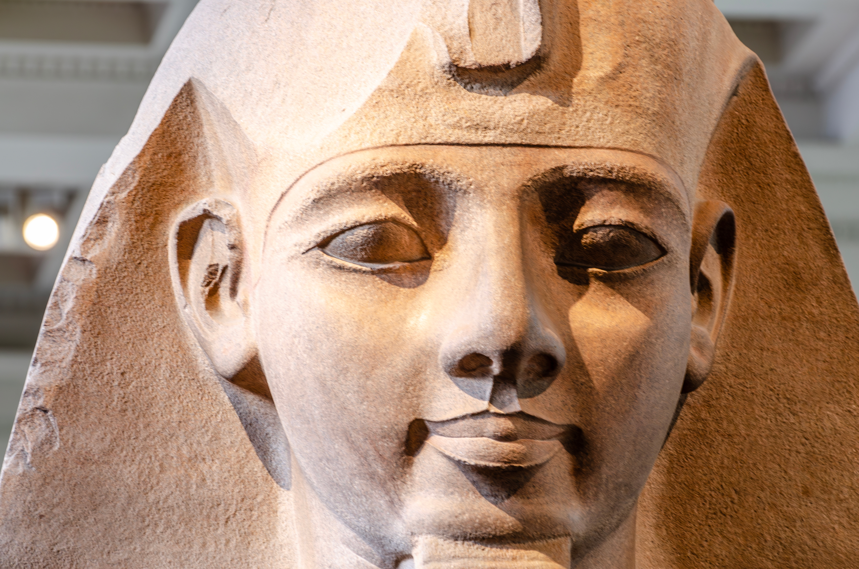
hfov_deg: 7.1
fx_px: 6965
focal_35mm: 292
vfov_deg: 4.7
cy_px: 284
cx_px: 430
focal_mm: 195
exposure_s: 1/5
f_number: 5.3
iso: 200
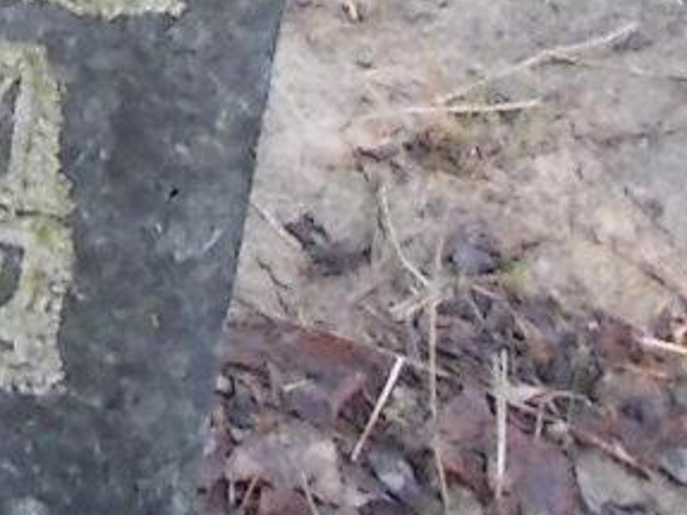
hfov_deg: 12.3
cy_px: -680
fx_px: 2877
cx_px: -622
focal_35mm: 145
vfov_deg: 9.3
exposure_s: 1/80
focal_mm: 4.6
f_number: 3.2
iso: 80
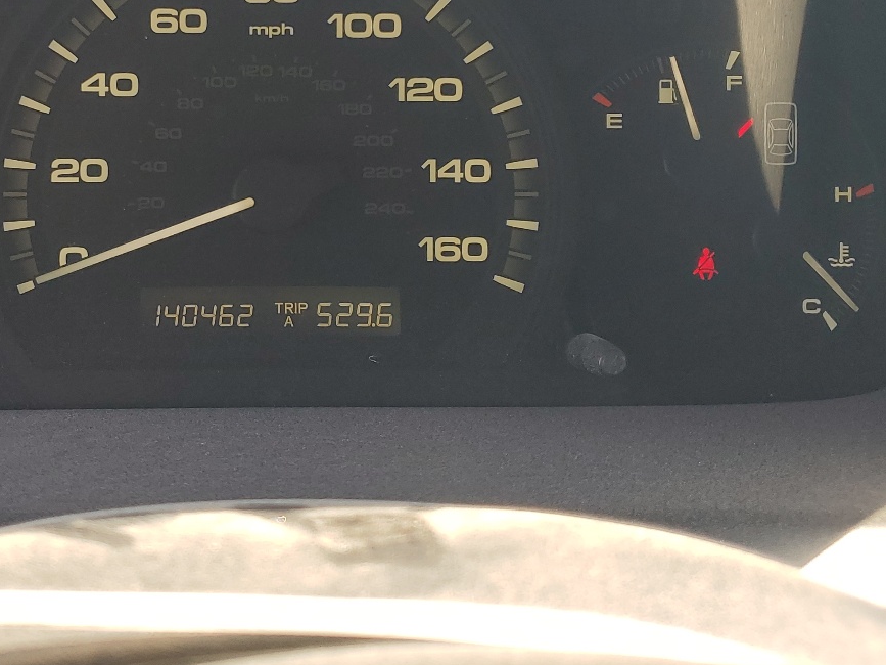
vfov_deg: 29.8
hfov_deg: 38.9
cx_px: 254
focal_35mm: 48
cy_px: 171
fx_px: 1228
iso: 50
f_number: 1.5
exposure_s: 1/345
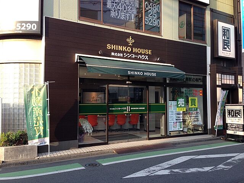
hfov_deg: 55.4
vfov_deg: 42.9
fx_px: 233
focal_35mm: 33
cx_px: 122
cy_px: 92
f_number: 2.4
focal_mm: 4.12
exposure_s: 1/222
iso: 50
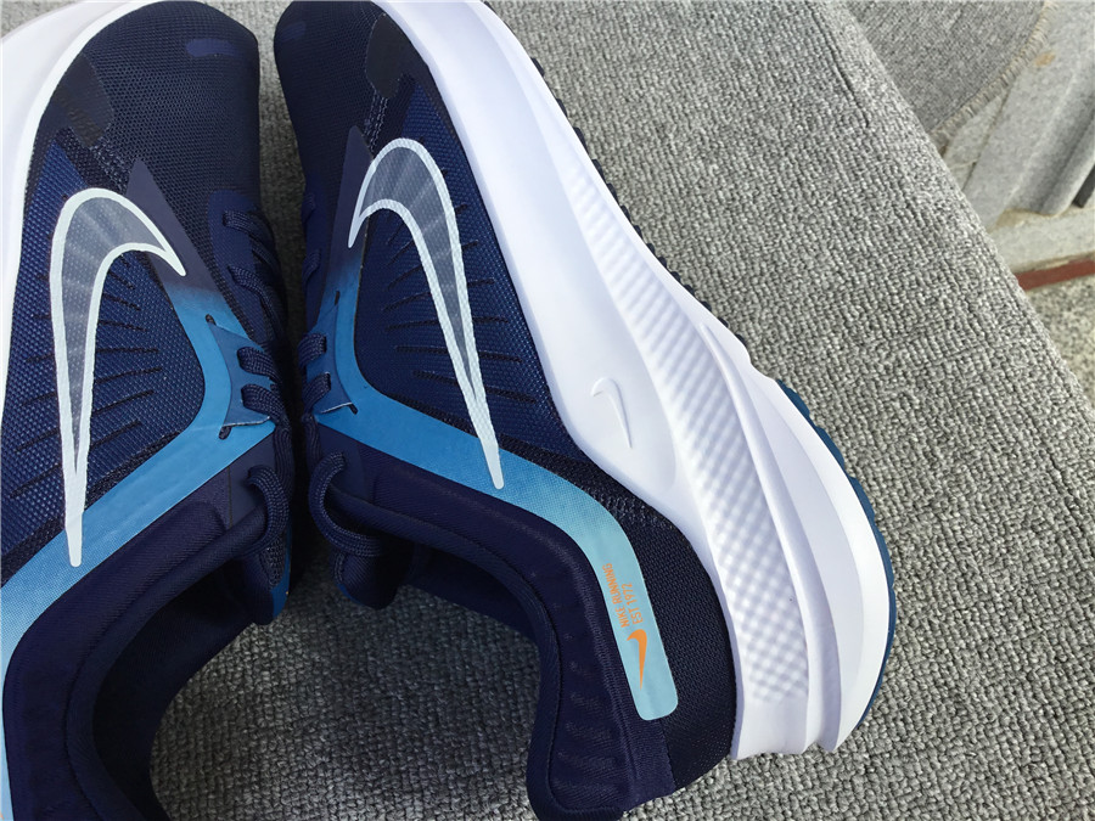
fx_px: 981
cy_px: 410
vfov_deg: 45.4
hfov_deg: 58.4
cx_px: 548
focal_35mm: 31
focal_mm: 3.3
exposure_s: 1/357
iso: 25
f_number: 2.4
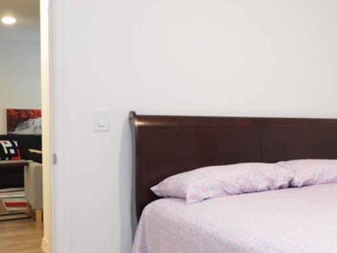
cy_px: 138
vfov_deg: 32.2
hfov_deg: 36.1
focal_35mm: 45
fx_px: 438
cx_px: 365
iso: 1800
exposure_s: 1/60
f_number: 3.5
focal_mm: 10
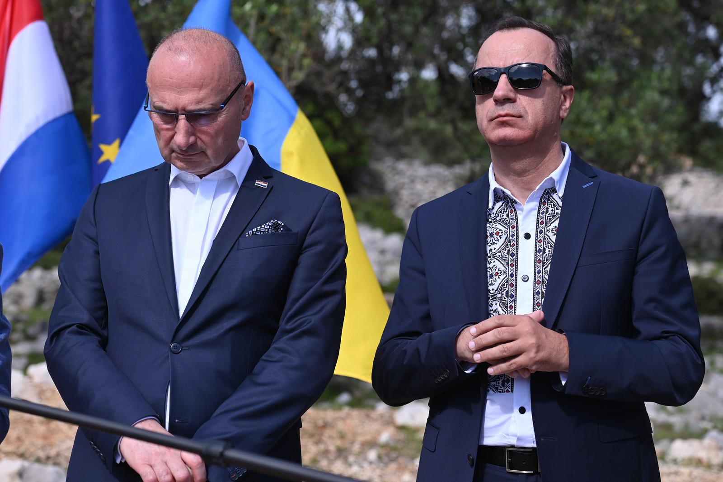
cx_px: 362
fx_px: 1405
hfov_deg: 28.8
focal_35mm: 70
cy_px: 241
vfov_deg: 19.4
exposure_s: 1/1000
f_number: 5
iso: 110
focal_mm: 70
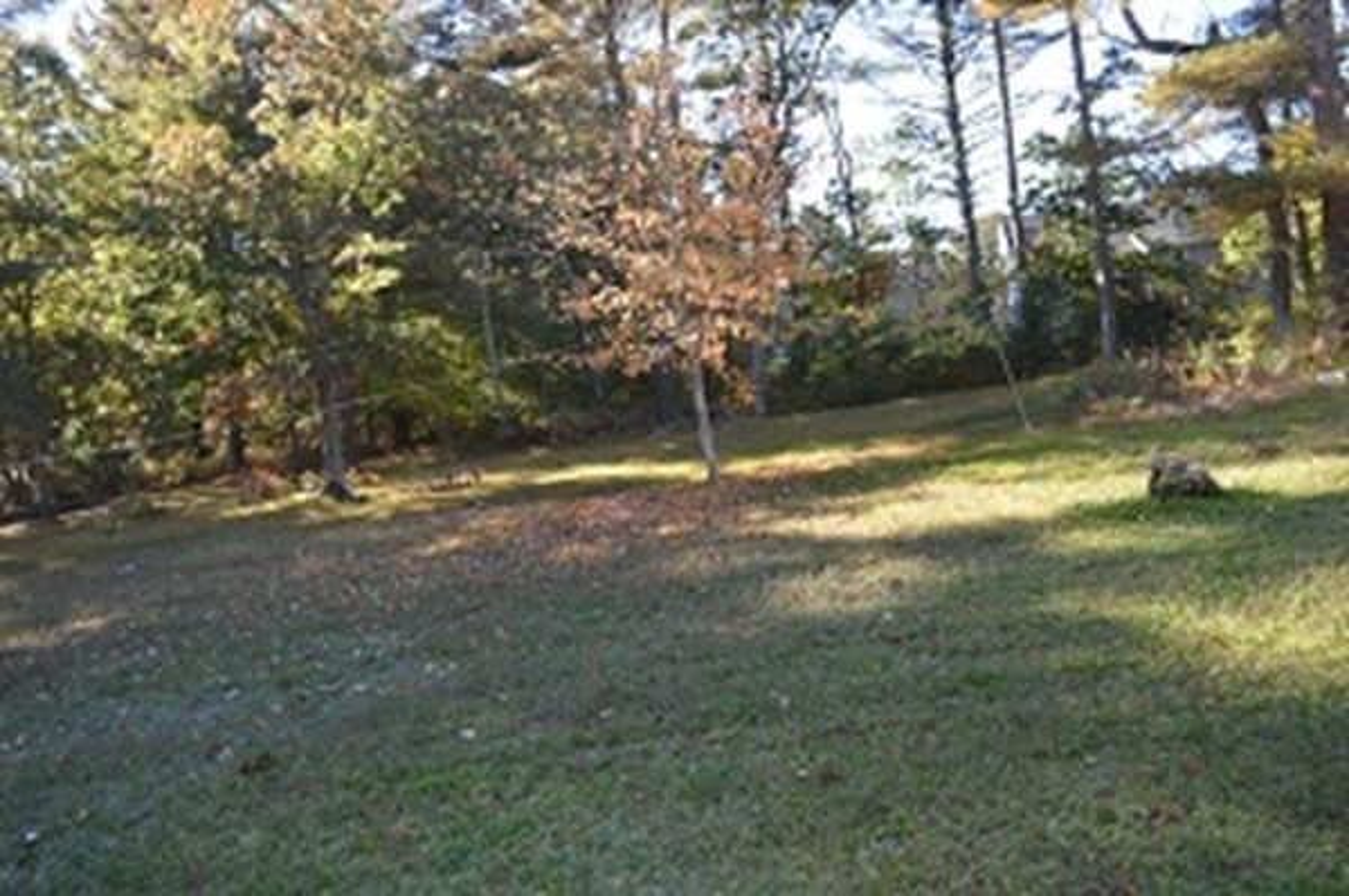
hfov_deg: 67.4
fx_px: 1011
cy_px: 448
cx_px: 674
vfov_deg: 47.9
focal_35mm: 27
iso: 110
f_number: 4
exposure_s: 1/125
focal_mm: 18
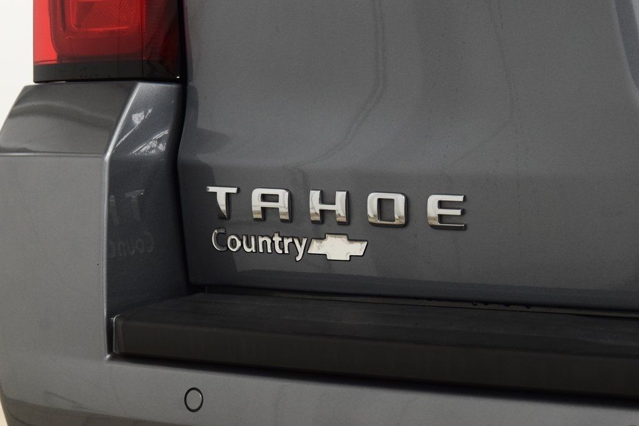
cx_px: 320
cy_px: 213
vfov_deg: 13.0
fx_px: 1864
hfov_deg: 19.5
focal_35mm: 105
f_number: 7.1
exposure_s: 1/30
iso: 1600
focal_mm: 70
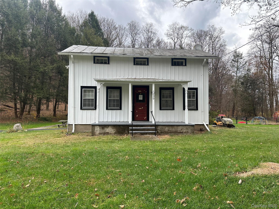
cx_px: 140
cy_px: 104
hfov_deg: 71.6
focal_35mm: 24
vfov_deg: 56.8
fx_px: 193
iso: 80
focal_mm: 6.86
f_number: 1.78
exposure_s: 1/270
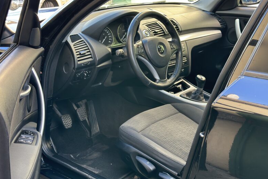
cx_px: 135
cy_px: 81
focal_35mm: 51
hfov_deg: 38.9
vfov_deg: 26.5
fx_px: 380
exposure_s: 1/150
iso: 80
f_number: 1.78
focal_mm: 6.86
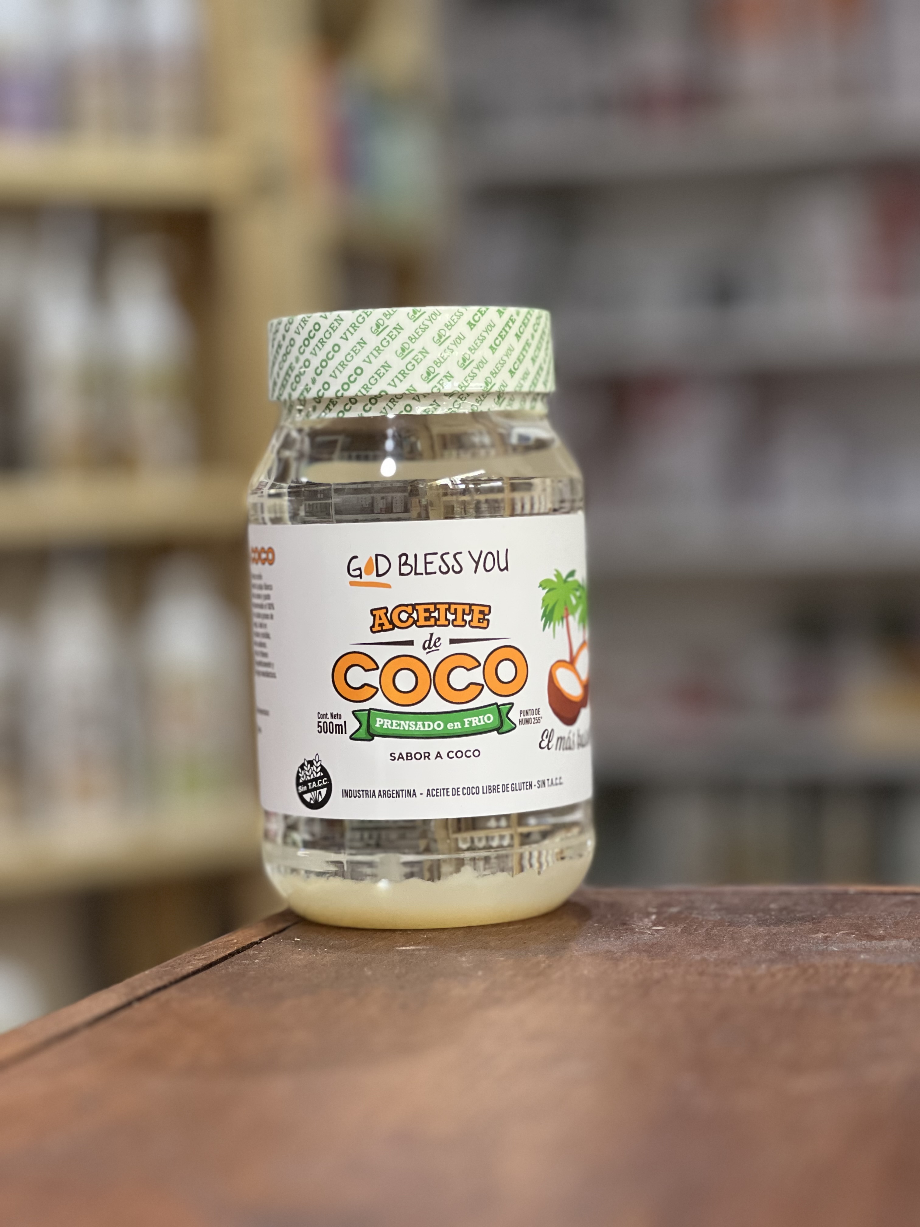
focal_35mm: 77
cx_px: 460
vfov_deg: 25.3
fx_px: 2729
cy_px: 614
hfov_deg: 19.1
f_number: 2.8
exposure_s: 1/33
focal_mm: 9
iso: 320
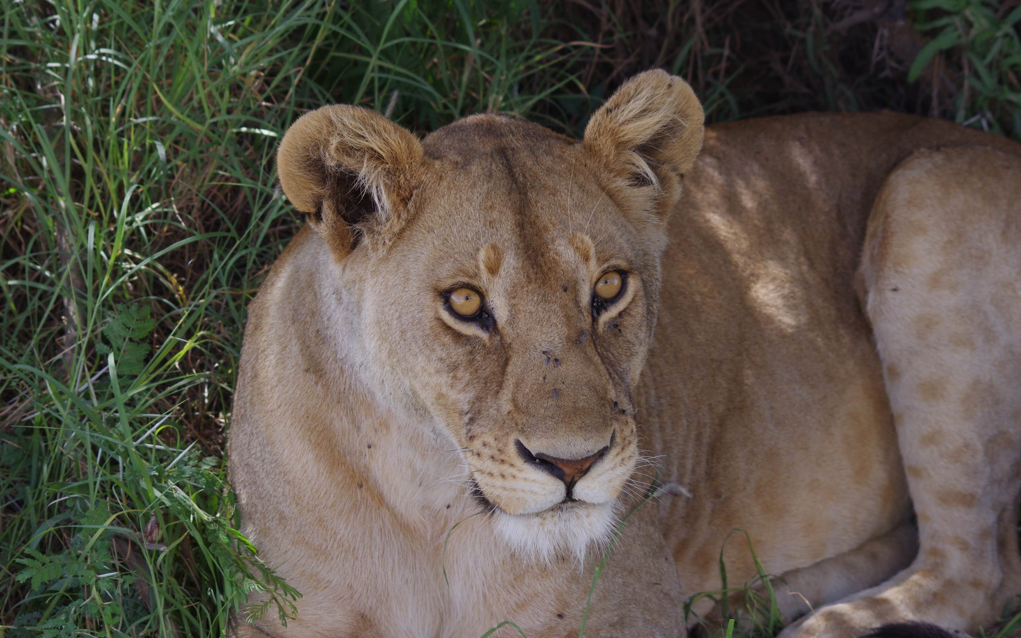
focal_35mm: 128
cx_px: 502
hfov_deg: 16.3
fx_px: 3562
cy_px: 329
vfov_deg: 10.2
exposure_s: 1/250
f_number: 7.1
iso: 400
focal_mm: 70
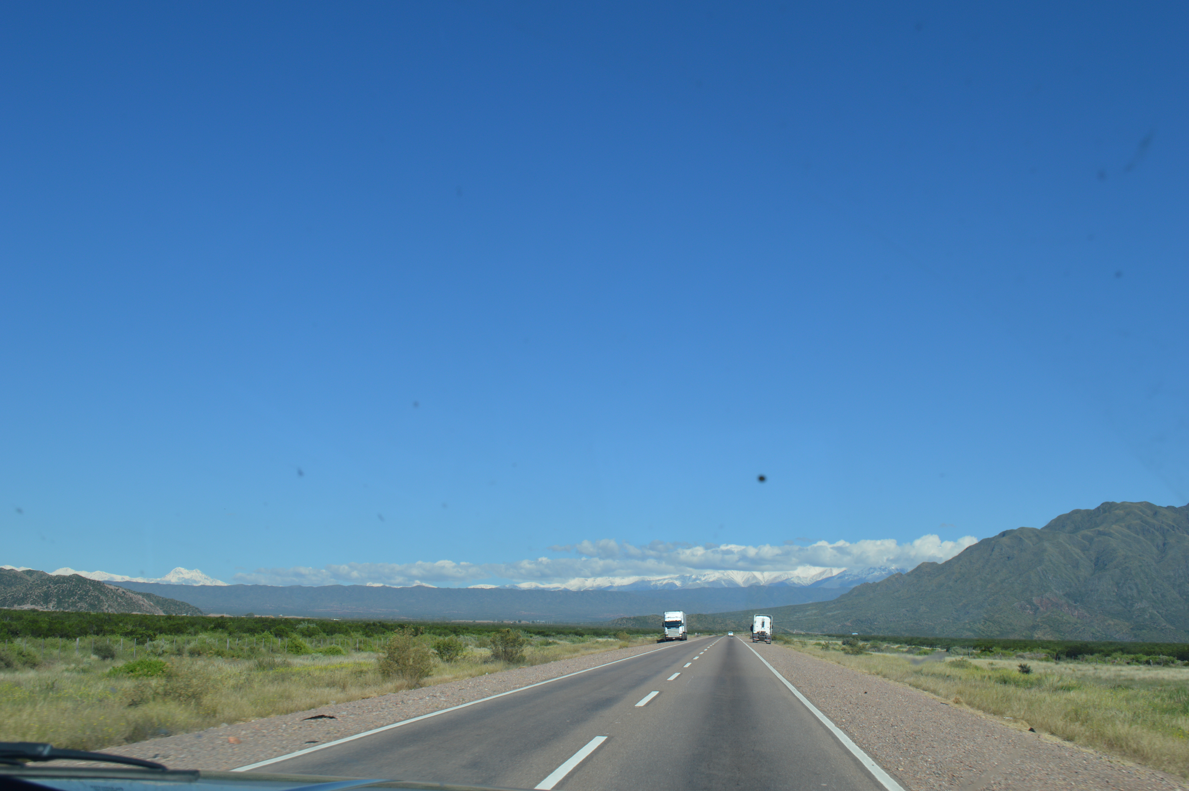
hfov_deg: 57.3
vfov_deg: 39.9
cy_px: 396
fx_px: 1089
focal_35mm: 33
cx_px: 594
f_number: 9
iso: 100
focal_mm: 22
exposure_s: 1/320
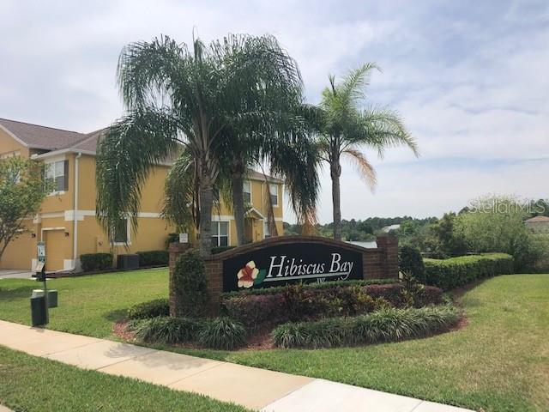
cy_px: 206
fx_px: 444
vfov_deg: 49.7
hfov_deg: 63.4
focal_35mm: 28
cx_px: 274
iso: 20
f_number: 1.8
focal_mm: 4
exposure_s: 1/3247
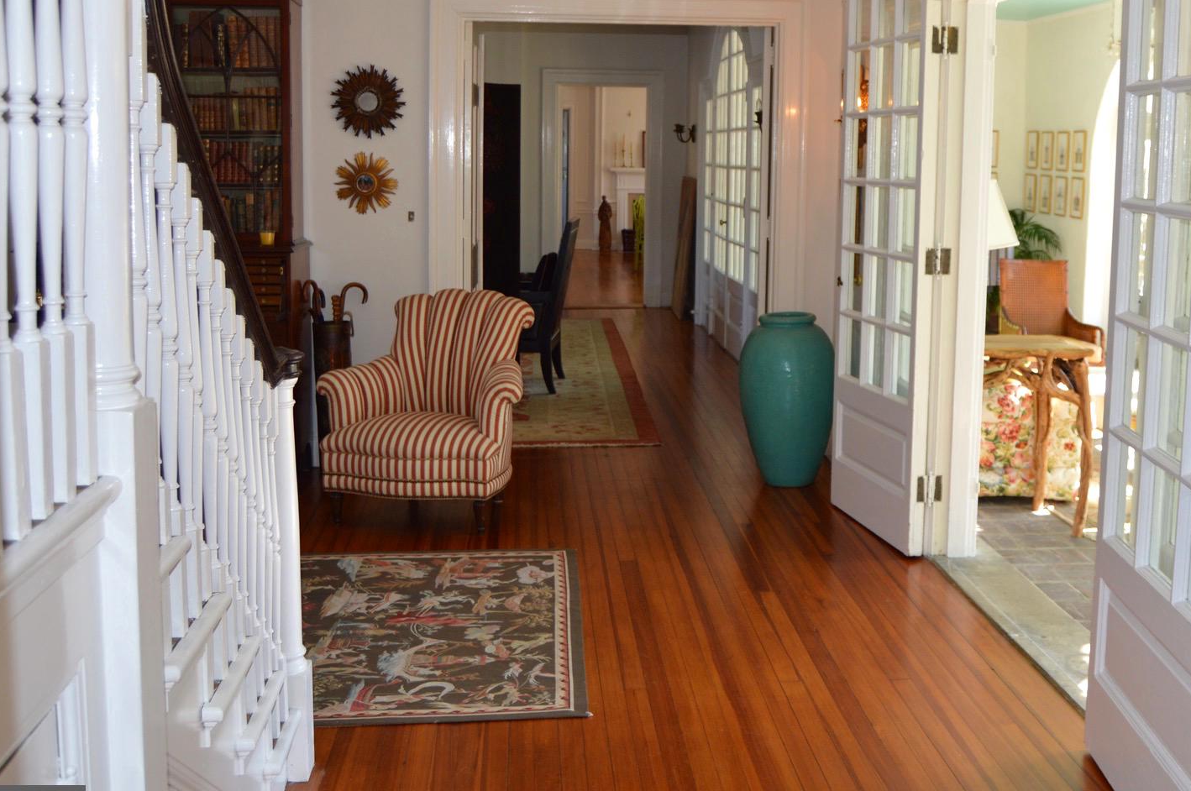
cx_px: 760
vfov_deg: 33.9
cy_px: 274
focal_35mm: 39
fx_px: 1289
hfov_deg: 49.0
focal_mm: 18
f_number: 4
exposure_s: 1/125
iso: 250
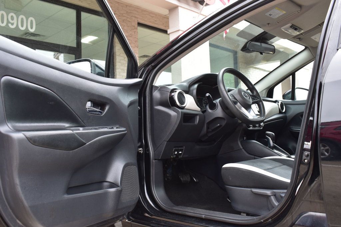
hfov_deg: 55.1
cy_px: 114
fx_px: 327
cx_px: 170
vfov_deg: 38.3
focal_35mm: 34
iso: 400
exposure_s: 1/60
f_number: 8
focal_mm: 23
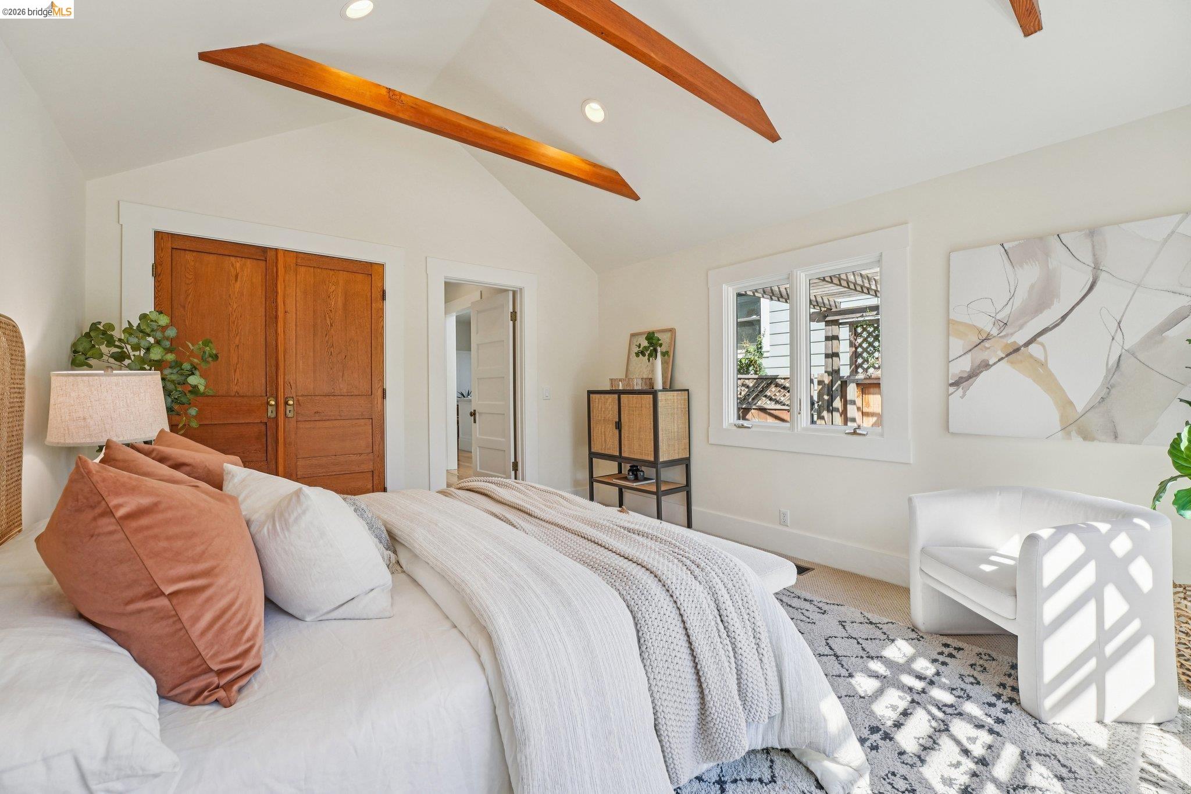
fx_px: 463
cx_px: 596
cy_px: 397
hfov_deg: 104.3
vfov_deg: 81.2
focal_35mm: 14
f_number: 8
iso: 640
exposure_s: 1/80
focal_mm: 14
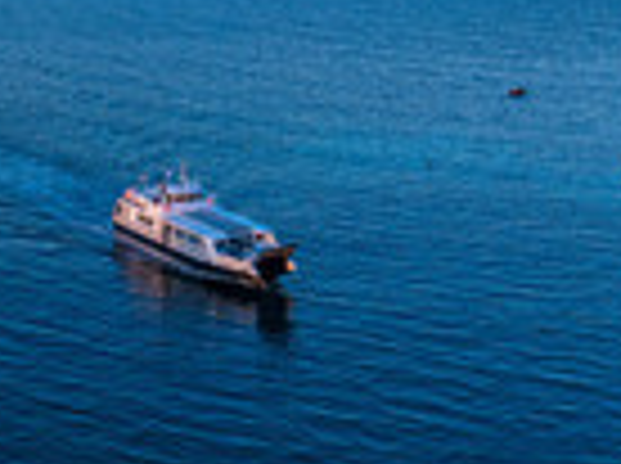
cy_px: 99
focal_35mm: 65
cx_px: 266
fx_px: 1164
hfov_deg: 29.8
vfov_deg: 22.2
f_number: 11
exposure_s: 1/60
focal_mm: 12.3
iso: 100
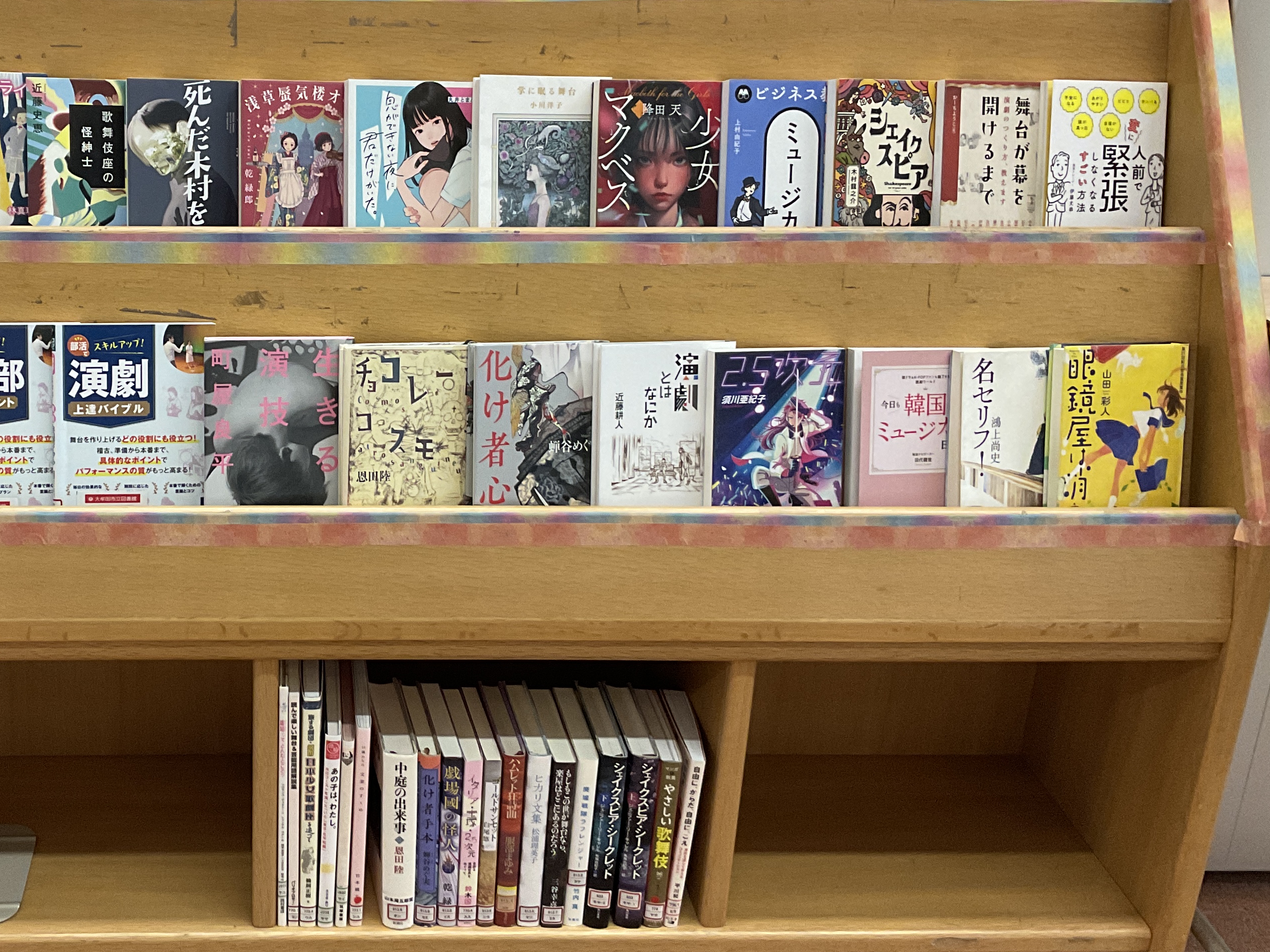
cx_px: 289
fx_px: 1687
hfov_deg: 39.9
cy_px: 392
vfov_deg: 31.4
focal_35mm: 46
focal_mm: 3
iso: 125
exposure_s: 1/60
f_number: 1.8
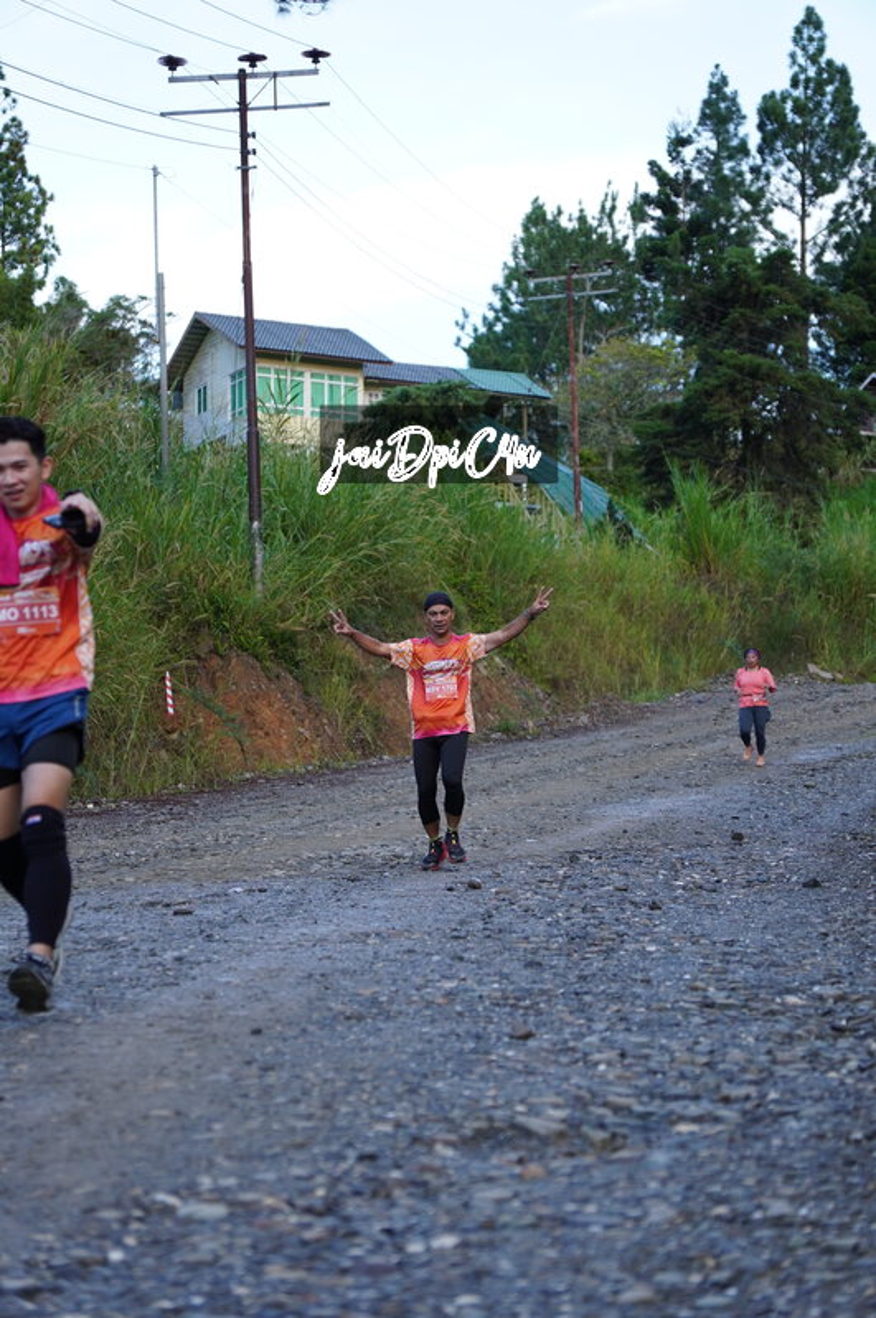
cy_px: 659
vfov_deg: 20.9
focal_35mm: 98
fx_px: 3566
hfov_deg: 14.0
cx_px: 438
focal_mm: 65
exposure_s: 1/500
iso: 320
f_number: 2.8
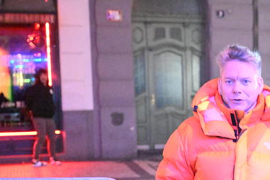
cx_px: 228
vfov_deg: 17.7
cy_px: 154
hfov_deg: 26.0
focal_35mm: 76
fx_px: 570
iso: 40000
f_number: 2.8
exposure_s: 1/100
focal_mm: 42
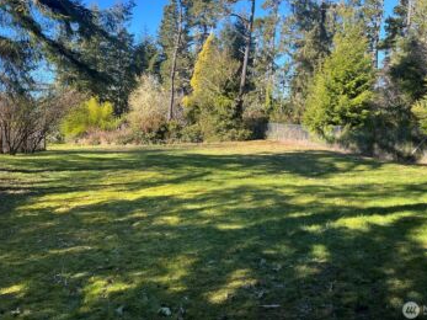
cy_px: 138
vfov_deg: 46.6
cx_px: 236
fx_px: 370
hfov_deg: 59.8
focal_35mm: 30
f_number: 1.5
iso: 50
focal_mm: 5.7
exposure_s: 1/909
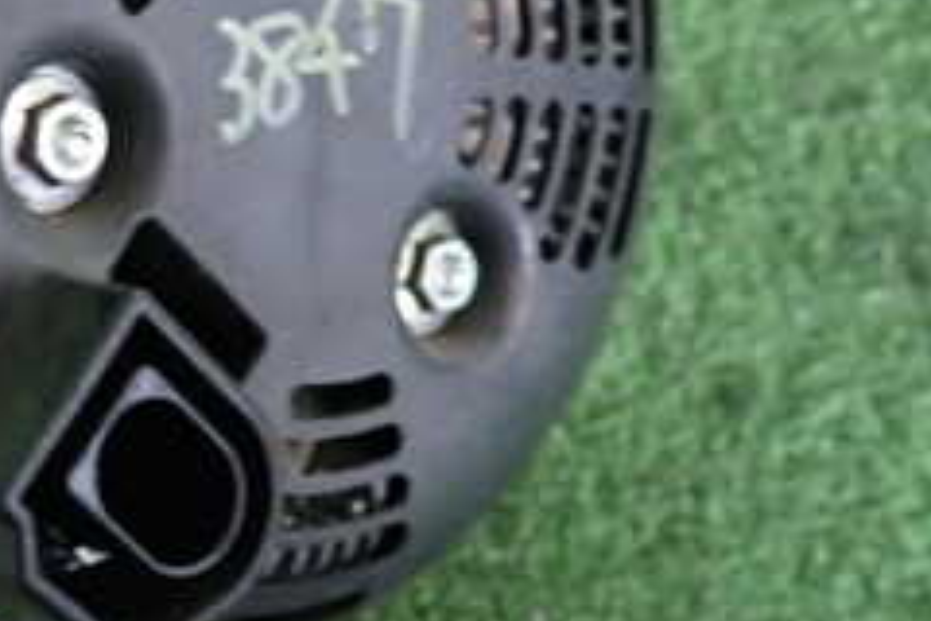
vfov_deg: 20.8
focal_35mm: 65
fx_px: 1681
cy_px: 175
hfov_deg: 29.0
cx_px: -4
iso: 320
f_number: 2
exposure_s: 1/30
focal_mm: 4.5
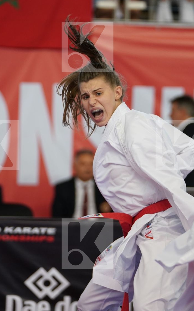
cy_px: 145
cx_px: 88
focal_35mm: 239
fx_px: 2023
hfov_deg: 5.5
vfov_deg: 8.8
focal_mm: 146
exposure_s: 1/1000
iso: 2000
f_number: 2.8
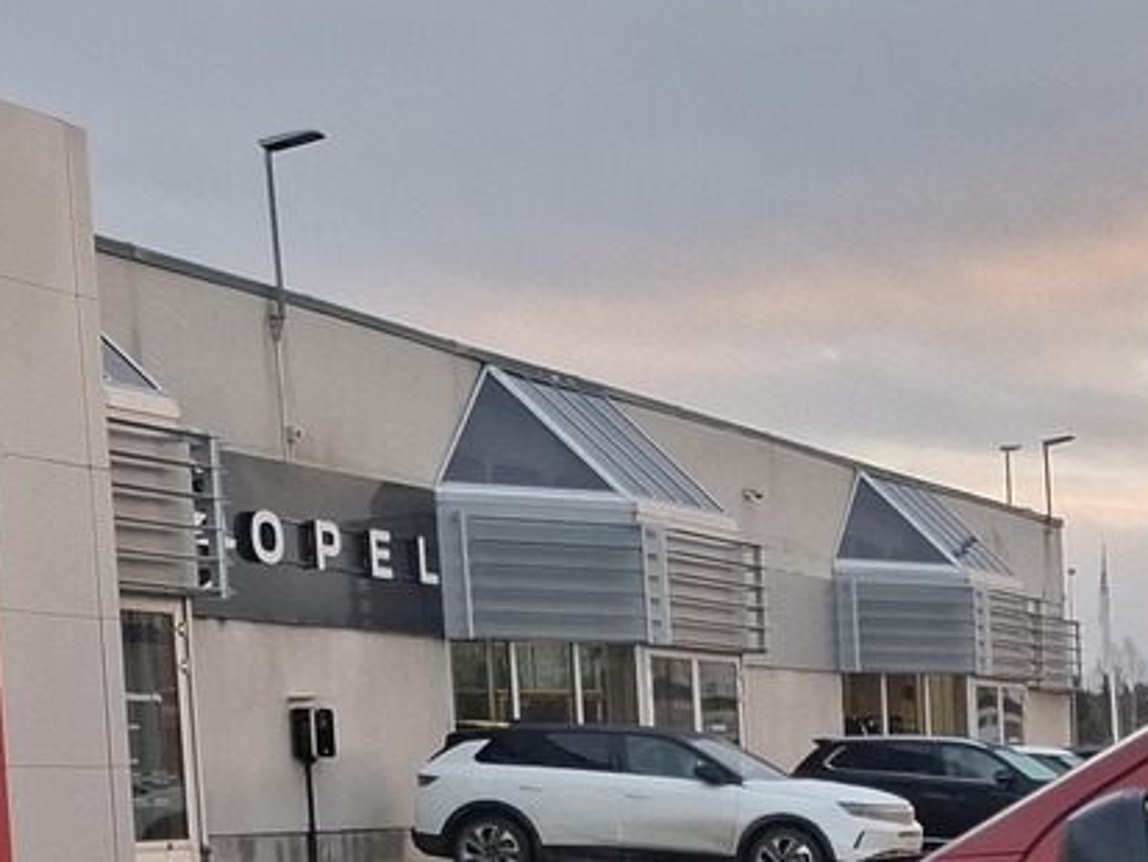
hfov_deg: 18.3
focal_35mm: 89
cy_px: 1109
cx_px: 1943
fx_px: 2952
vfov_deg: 15.8
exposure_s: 1/124
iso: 50
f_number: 1.8
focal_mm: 5.54
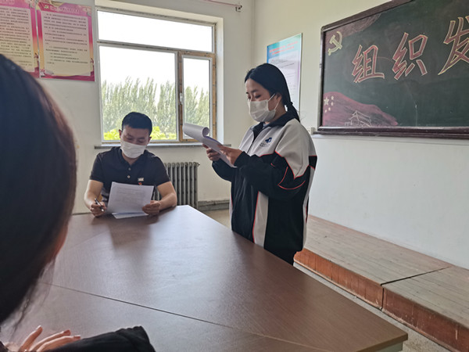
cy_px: 176
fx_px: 352
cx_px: 234
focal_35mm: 26
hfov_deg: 67.3
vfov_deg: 53.1
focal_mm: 5.58
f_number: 1.8
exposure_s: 1/100
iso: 100
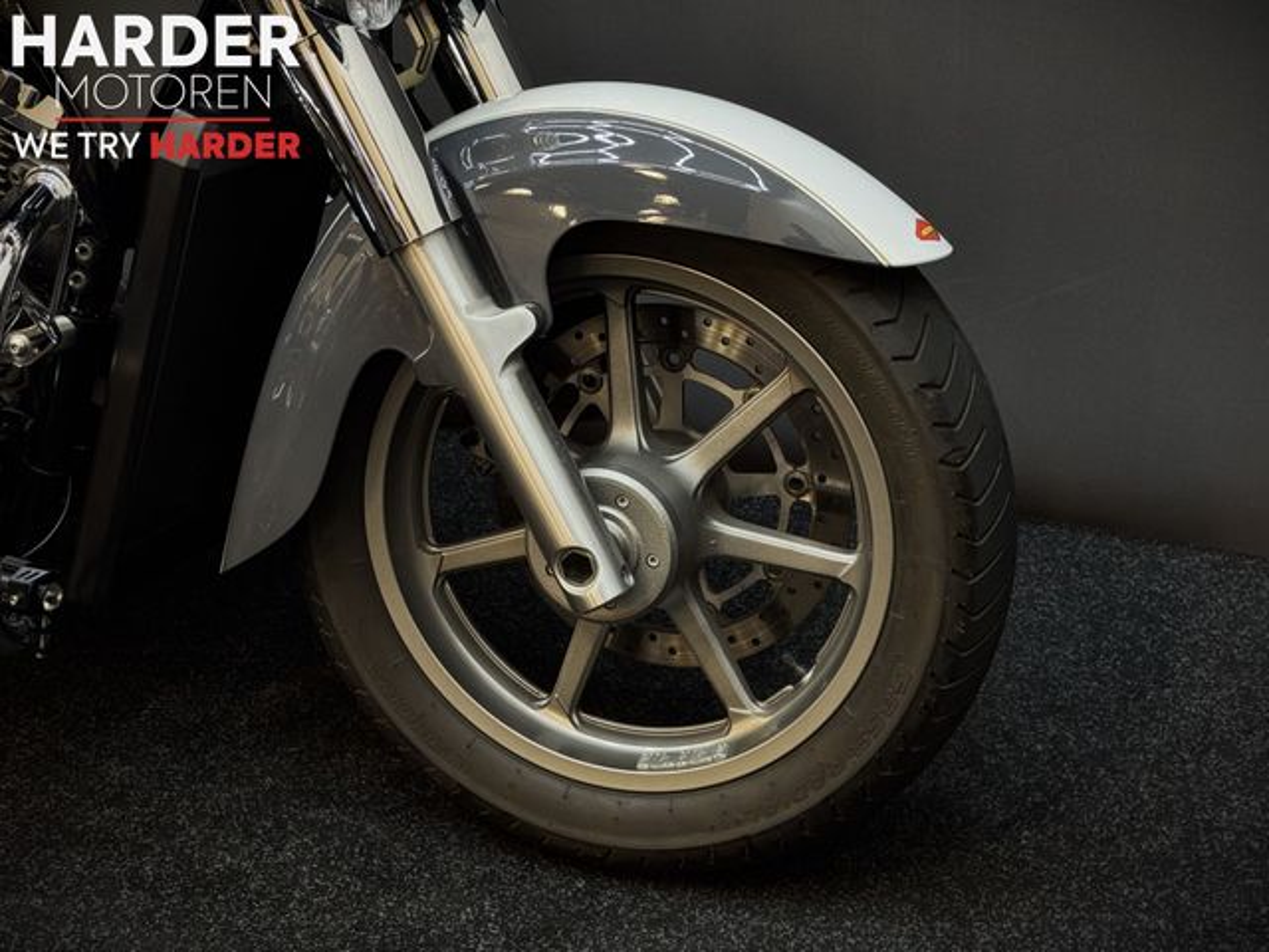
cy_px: 476
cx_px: 634
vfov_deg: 30.3
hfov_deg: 39.7
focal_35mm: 48
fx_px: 1760
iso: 100
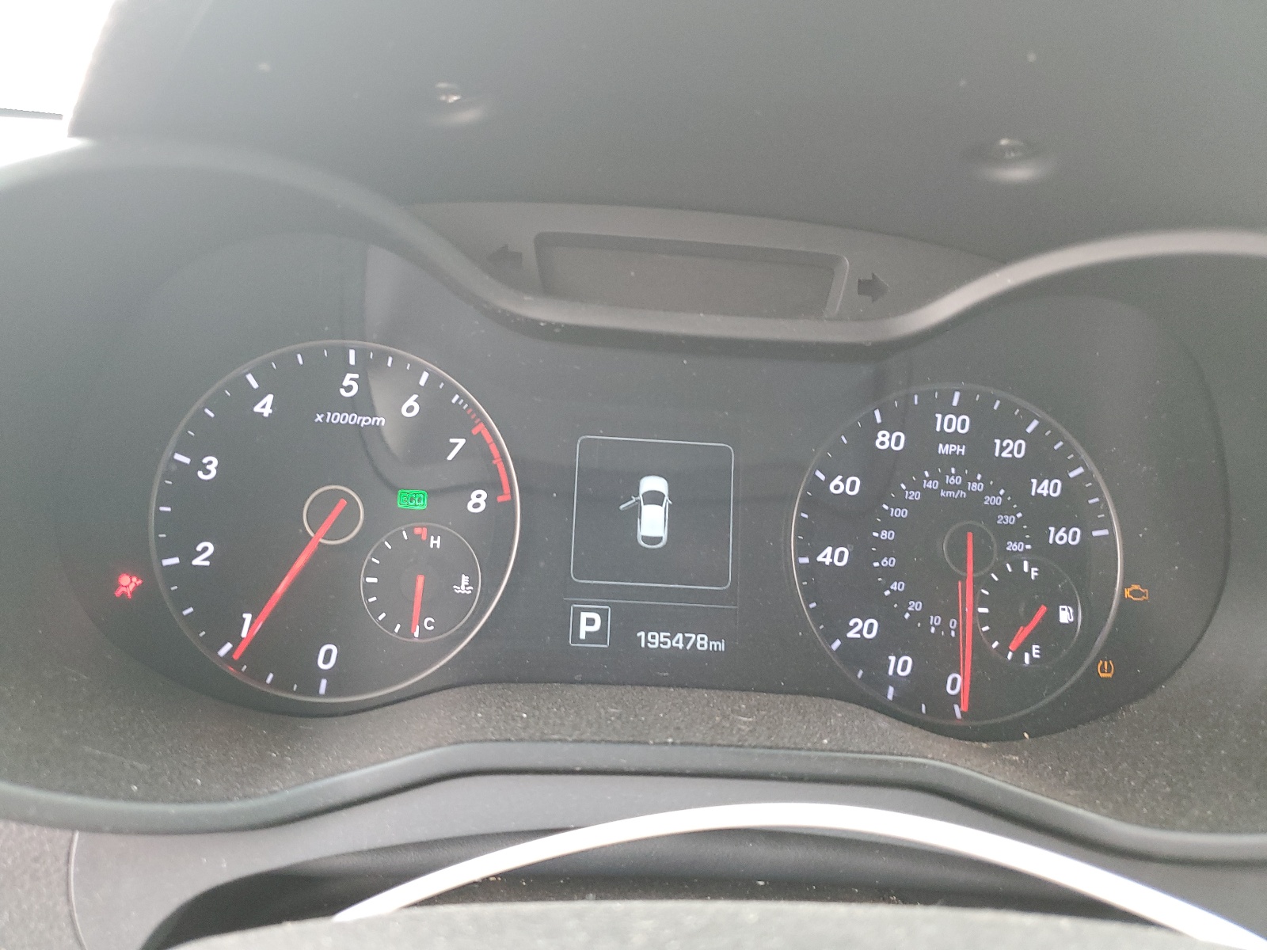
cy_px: 475
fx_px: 952
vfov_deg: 53.1
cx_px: 634
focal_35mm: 26
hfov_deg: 67.3
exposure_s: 1/60.2
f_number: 1.5
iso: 130
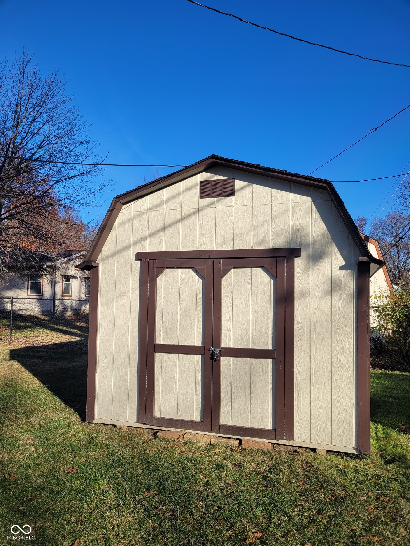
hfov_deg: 53.1
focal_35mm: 26
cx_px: 205
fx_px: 411
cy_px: 273
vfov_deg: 67.3
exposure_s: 1/2327
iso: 40
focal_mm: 5.4
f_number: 1.8
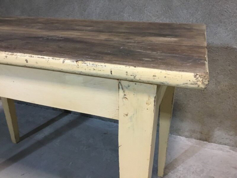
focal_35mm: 31
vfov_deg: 45.4
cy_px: 89
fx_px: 212
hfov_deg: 58.4
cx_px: 118
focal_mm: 3.3
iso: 200
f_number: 2.4
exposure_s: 1/25
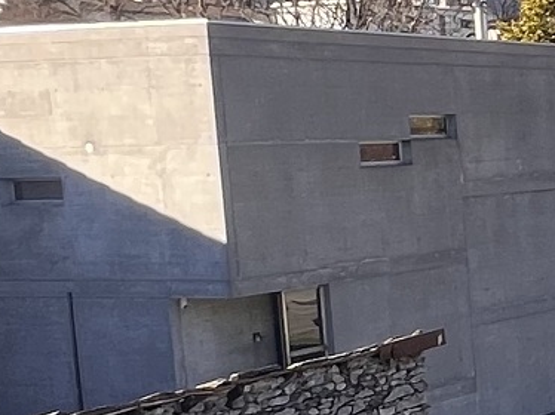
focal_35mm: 89
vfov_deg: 16.5
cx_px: 1117
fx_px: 1426
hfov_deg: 16.6
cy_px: 283
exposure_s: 1/797
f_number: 1.8
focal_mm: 1.57
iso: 32
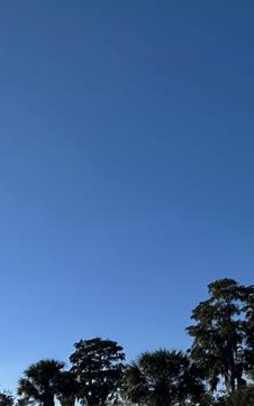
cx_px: -142
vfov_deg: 40.8
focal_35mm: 42
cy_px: 413
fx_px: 466
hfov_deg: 23.4
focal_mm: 2.22
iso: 50
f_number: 2.2
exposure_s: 1/6897
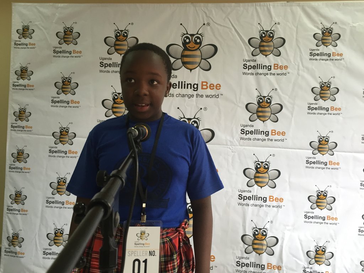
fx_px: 305
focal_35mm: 29
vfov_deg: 48.2
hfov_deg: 61.7
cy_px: 136
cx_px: 182
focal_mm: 4.15
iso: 100
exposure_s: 1/33
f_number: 2.2
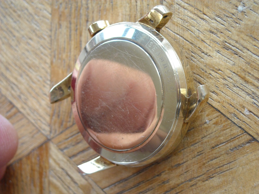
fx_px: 703
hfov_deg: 20.9
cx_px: 130
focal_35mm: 94
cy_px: 97
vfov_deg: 15.7
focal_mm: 15.32
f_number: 4.4
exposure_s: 1/60
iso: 200
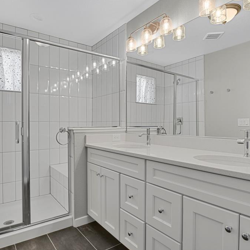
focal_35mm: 22
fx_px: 180
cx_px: 112
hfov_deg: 69.4
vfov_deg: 69.6
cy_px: 126
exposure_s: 1/20
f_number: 8
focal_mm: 17
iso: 2500
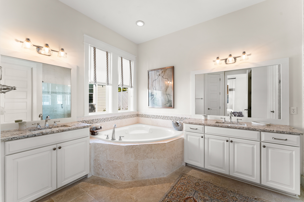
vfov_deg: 78.5
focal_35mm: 15
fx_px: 124
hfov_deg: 101.5
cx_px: 152
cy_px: 101
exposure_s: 1/5
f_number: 8
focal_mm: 14.7
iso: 640
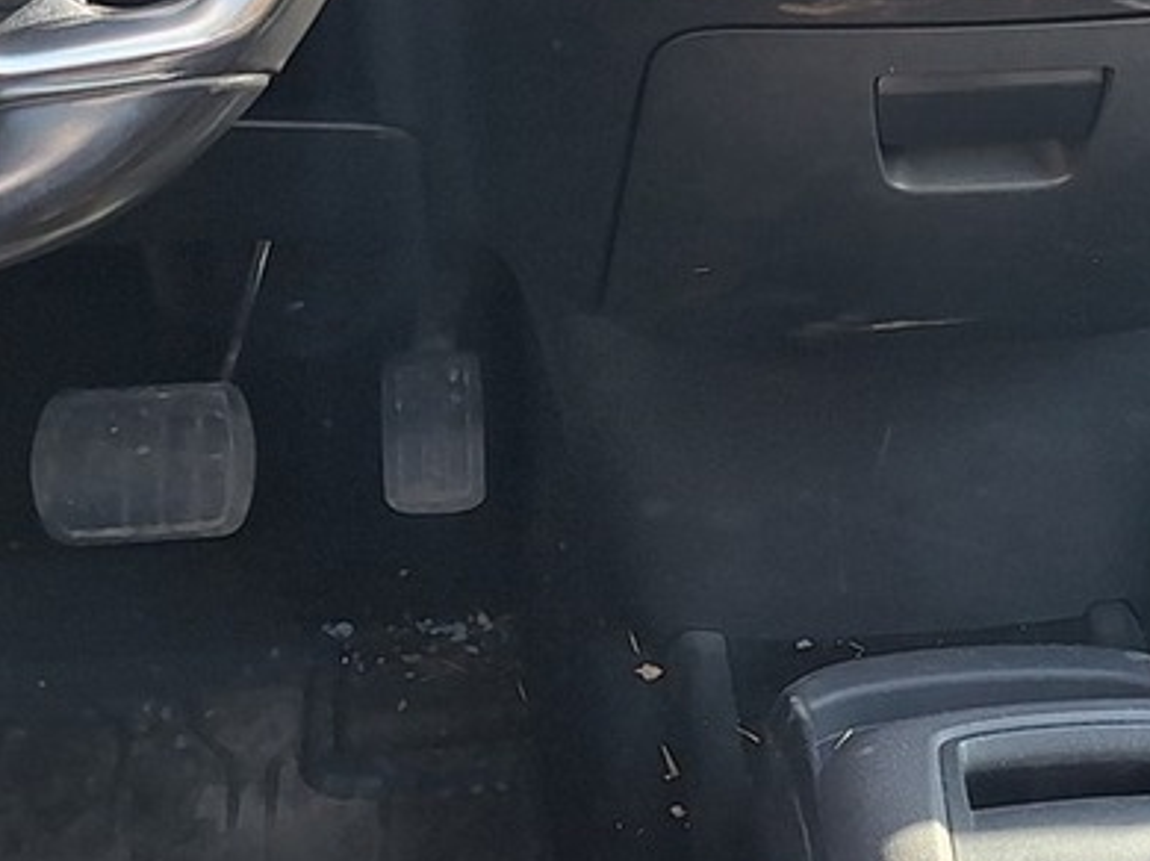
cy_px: 133
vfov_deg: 17.2
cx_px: 846
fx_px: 2822
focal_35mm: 85
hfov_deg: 22.8
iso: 40
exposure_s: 1/138
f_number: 1.8
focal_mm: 5.54
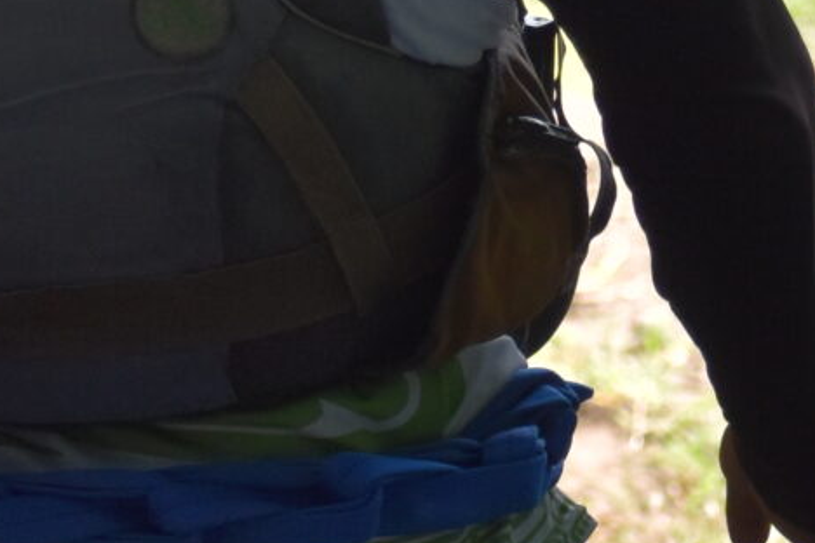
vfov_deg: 2.4
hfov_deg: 3.6
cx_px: 394
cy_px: -290
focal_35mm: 574
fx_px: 12994
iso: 400
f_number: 4.5
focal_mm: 70
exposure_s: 1/1250
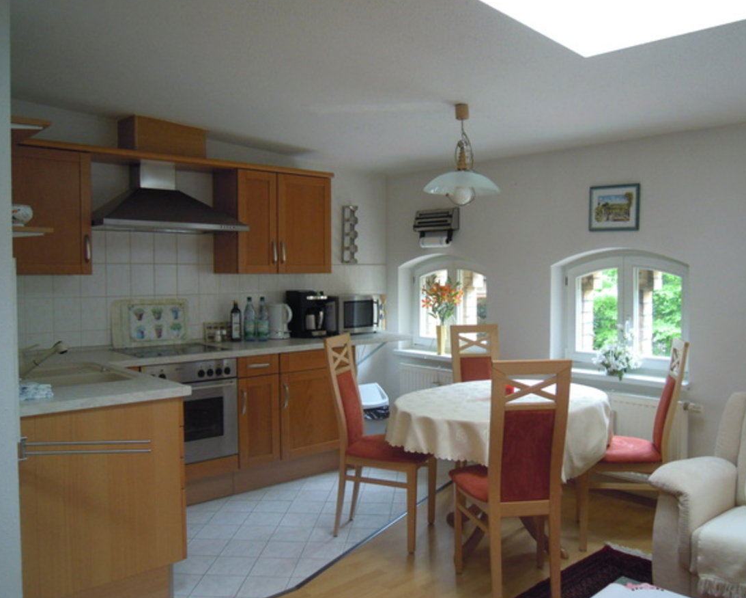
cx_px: 394
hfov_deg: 58.7
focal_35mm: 30
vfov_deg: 48.5
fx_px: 663
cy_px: 299
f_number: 2.7
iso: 250
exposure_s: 1/30
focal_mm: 5
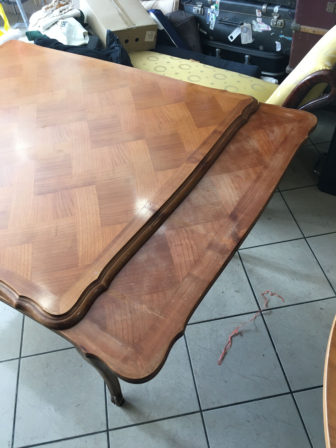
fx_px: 375
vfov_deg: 61.7
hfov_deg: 48.2
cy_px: 224
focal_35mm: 29
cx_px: 168
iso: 64
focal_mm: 4.15
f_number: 2.2
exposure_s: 1/33
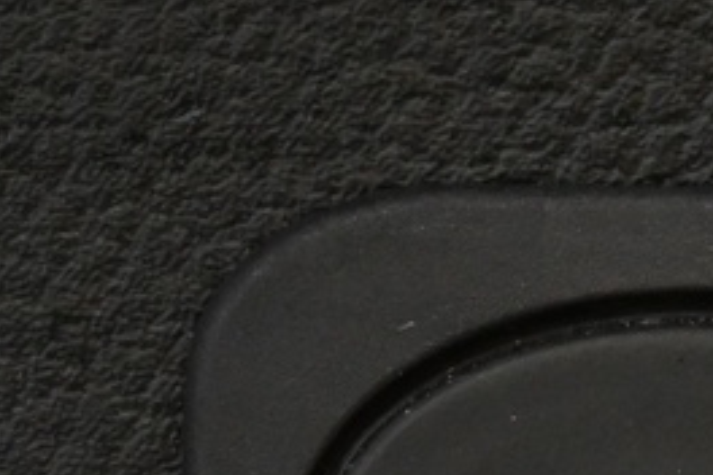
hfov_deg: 6.7
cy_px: 718
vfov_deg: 4.5
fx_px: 6022
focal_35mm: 304
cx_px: 862
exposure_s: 1/50
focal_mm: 33
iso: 2200
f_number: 5
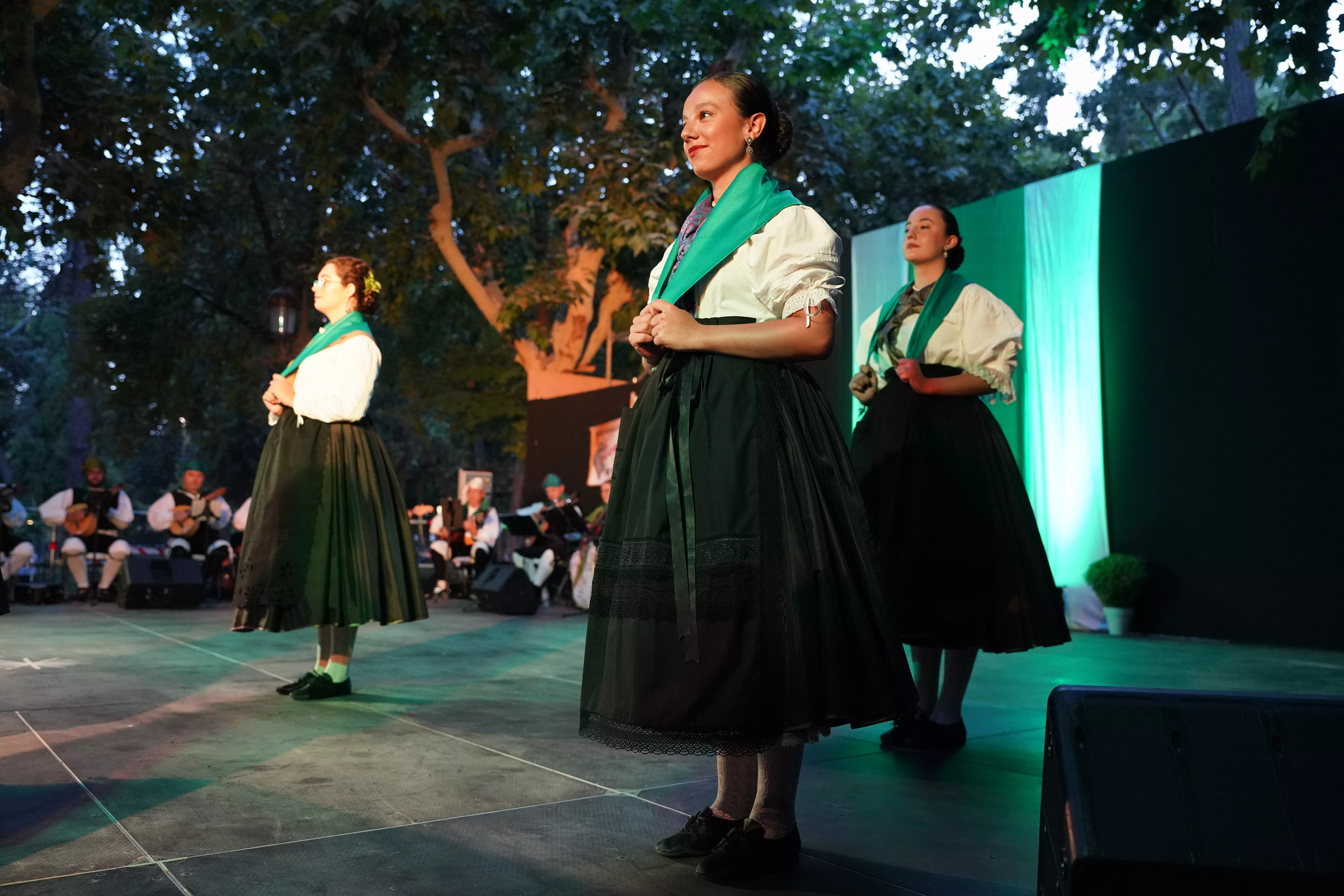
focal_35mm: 29
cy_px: 448
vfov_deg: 45.0
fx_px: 1083
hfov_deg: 63.7
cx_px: 672
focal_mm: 29
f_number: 2.8
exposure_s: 1/250
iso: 5000
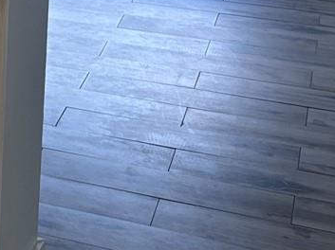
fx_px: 1141
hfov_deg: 14.2
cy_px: -75
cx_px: -316
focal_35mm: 118
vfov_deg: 12.2
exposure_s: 1/120
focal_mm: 5.96
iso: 100
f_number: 1.6
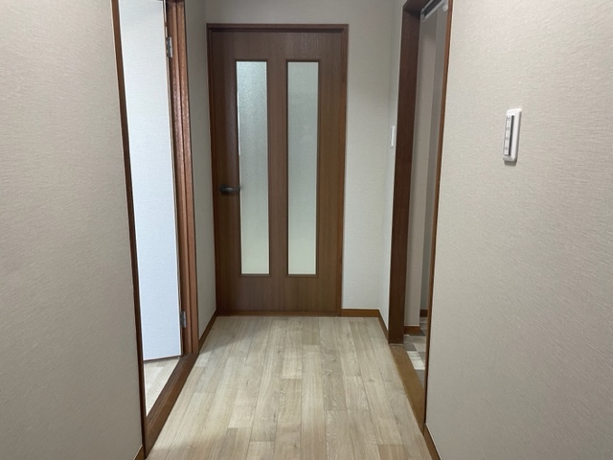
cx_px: 306
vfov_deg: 53.1
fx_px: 460
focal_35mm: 26
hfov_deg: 67.3
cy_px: 230
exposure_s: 1/60
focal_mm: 4.2
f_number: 1.6
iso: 80
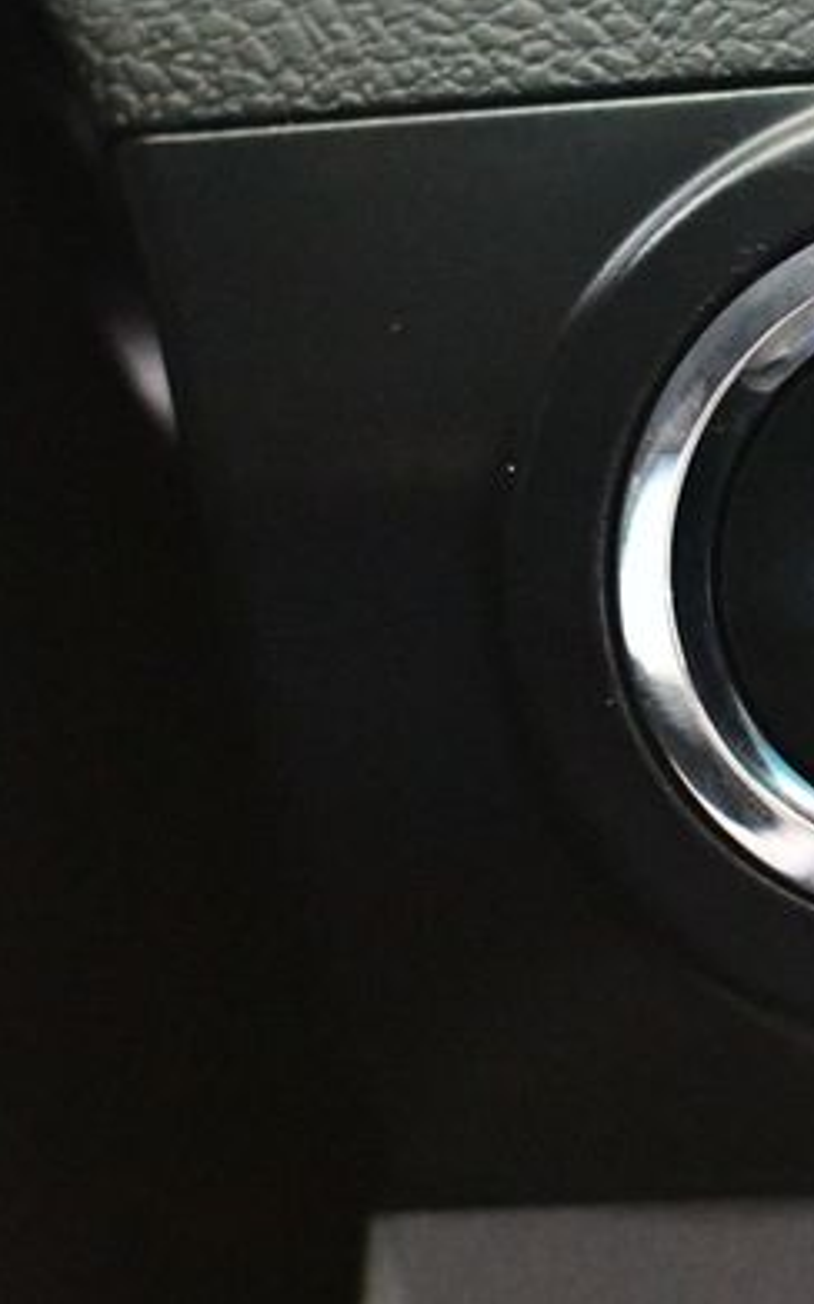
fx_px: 3802
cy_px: 594
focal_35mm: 107
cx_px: 1051
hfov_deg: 11.9
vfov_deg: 19.5
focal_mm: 32
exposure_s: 1/50
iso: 12800
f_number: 4.5
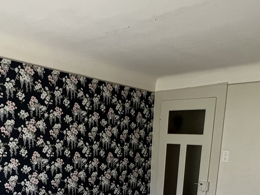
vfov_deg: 31.4
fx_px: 293
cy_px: 229
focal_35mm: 39
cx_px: 134
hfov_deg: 47.8
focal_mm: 1.57
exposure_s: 1/99
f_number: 1.8
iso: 160
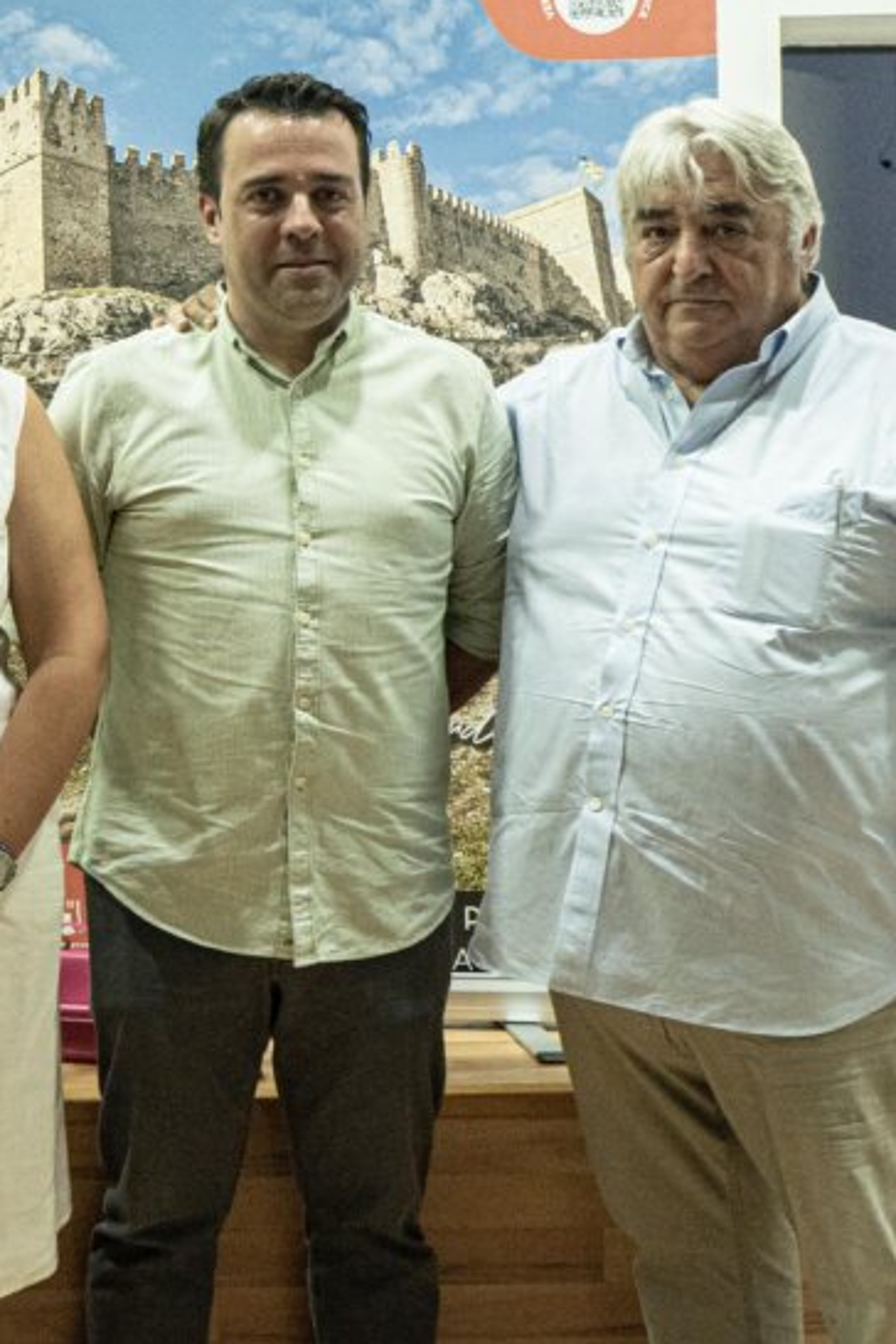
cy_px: 388
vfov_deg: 29.3
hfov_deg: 18.8
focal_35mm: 68
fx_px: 2538
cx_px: -202
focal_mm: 29
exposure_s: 1/40
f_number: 7.1
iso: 4000
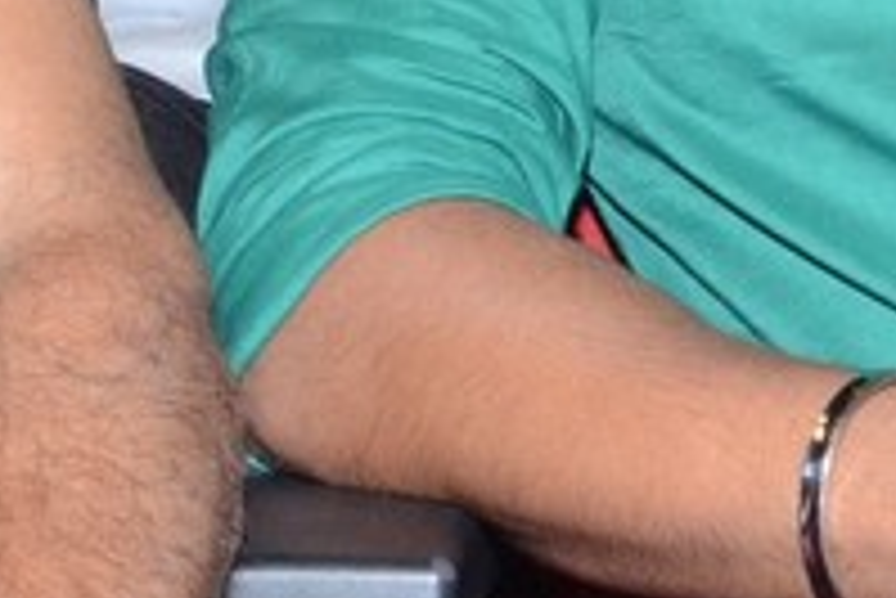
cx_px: 194
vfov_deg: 6.3
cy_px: -162
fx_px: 5430
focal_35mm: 218
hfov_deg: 9.4
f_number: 13
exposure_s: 1/125
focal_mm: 24
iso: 1250
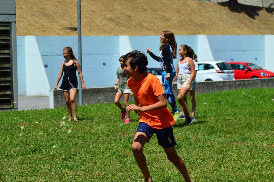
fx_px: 1118
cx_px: 137
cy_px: 91
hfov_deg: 14.0
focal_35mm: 147
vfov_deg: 9.3
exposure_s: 1/2000
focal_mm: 98
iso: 400
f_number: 7.1
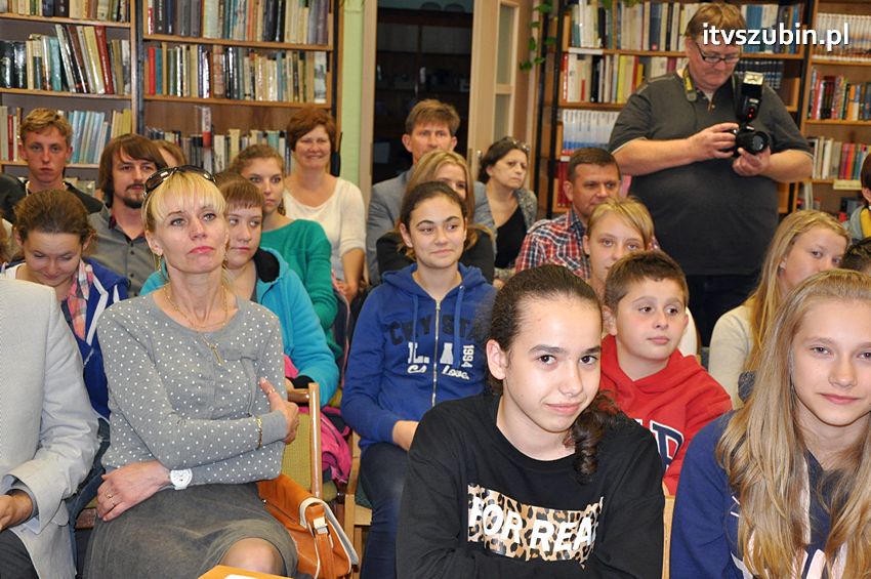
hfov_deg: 38.9
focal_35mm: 51
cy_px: 290
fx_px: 1233
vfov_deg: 26.4
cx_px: 436
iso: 1000
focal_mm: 34
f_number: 4.2
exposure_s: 1/60
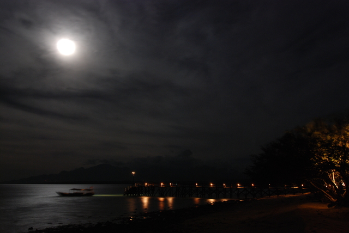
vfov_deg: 48.0
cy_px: 116
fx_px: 262
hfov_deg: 67.3
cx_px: 174
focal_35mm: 27
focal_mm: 18
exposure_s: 20
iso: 400
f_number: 10
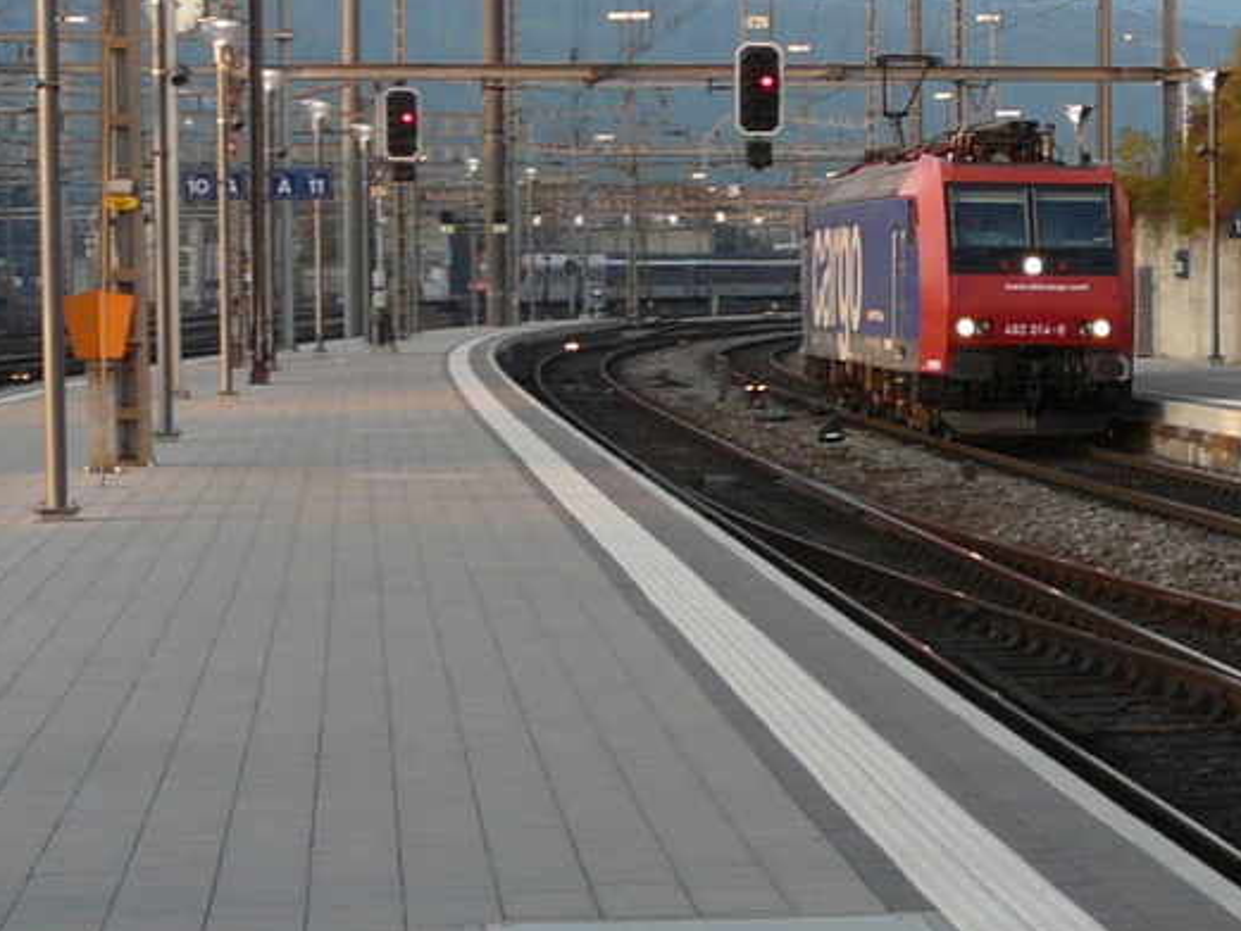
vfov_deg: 20.3
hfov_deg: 26.7
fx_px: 2546
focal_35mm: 71
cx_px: 1065
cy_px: 102
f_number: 3.2
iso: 100
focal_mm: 6
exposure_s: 1/100
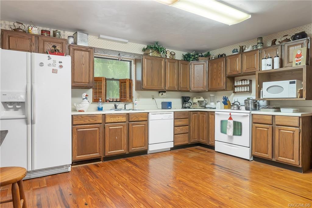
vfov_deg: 59.5
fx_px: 182
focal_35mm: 21
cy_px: 104
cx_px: 156
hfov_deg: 81.2
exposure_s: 1
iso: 320
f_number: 8
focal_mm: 14
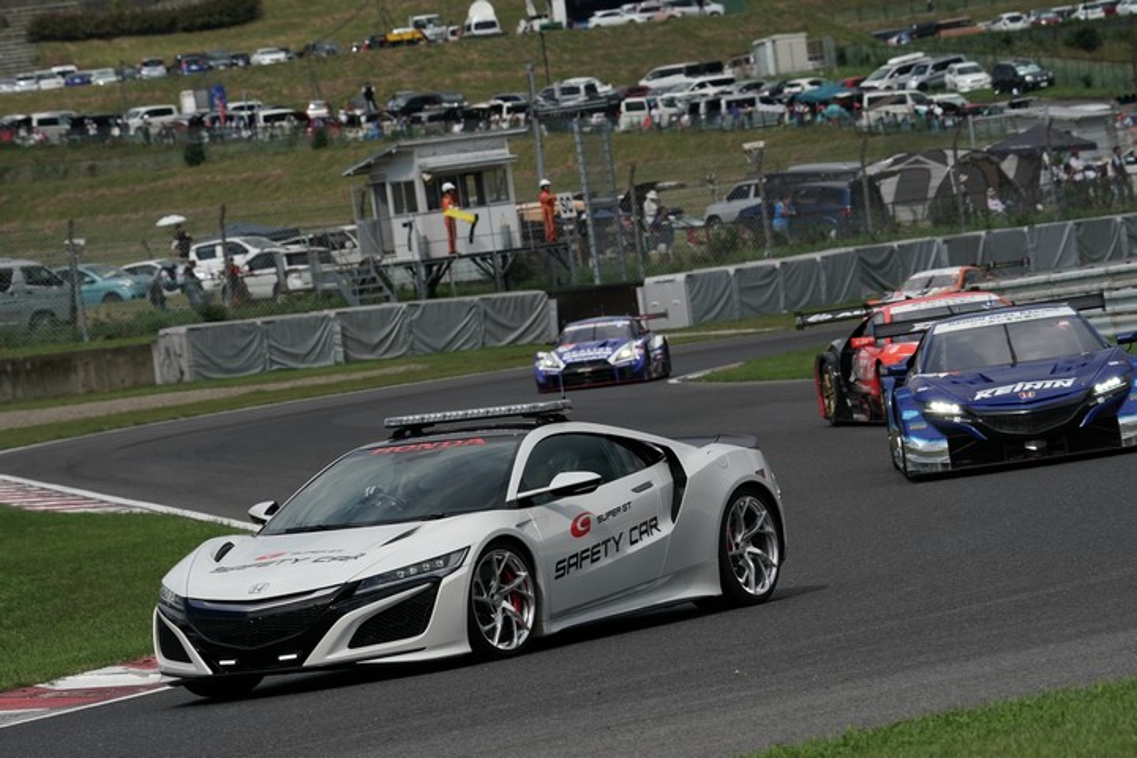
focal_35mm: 216
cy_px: 379
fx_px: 6821
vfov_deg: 6.4
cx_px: 568
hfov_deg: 9.5
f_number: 11
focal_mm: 216
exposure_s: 1/1000
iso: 400
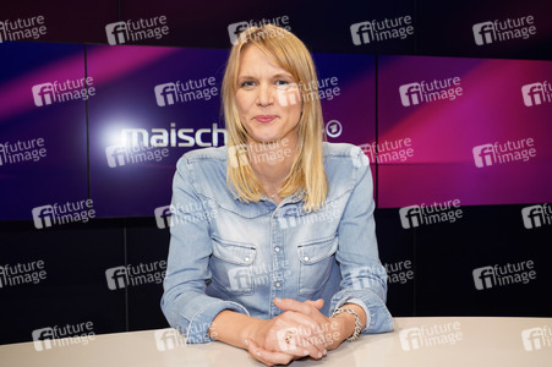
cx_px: 276
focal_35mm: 37
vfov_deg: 35.9
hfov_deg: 51.9
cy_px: 184
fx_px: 567
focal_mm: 37
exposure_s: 1/125
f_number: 5.6
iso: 2000
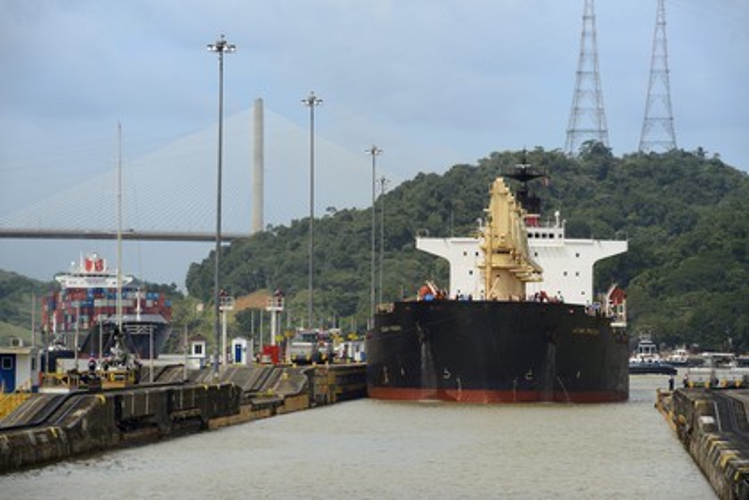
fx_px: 4161
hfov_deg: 10.3
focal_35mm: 200
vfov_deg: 6.9
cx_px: 374
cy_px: 250
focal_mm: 200
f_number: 10
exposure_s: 1/400
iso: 200
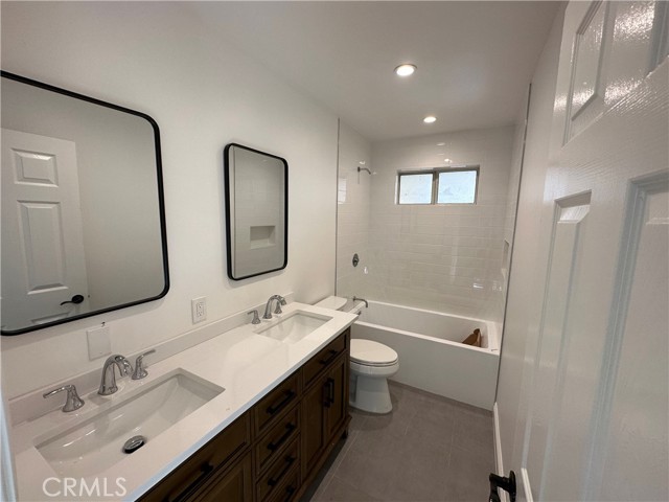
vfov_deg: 85.7
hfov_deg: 102.1
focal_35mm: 14
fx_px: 271
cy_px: 251
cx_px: 334
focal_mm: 2.22
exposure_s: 1/120
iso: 100
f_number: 2.2
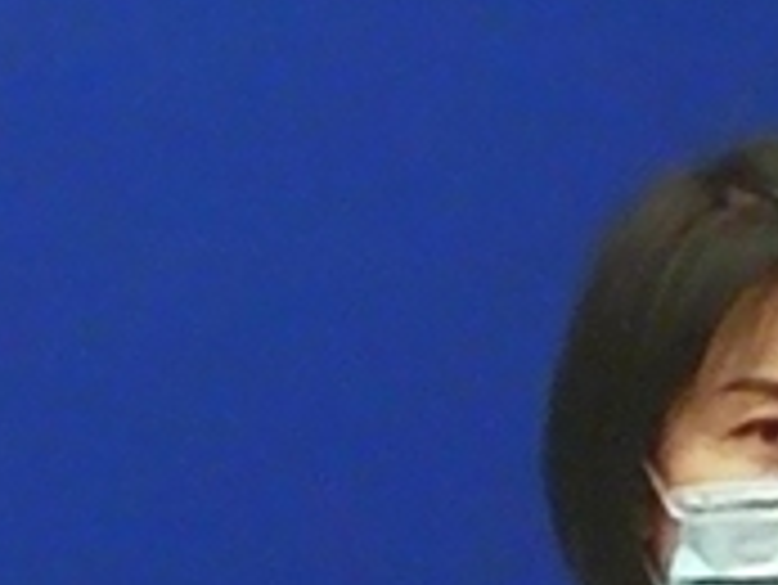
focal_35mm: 702
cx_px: 922
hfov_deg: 2.8
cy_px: 711
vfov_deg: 2.1
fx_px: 15789
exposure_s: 1/33.3
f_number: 2.2
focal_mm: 3.95
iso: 160
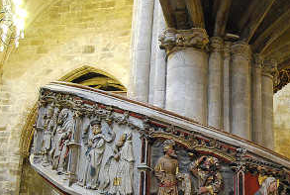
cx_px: 227
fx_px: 372
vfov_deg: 28.6
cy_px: 163
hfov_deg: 41.1
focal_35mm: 46
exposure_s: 1/6
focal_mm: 18
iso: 1600
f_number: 3.5
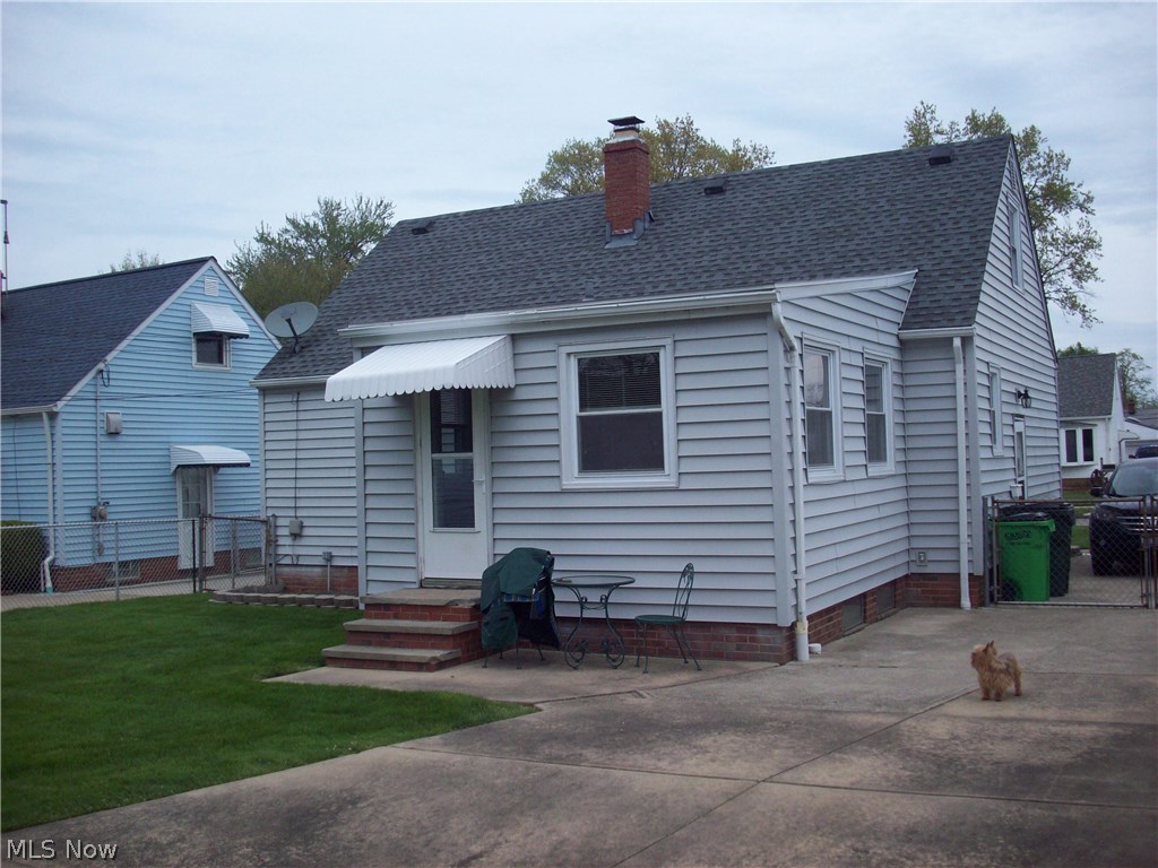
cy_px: 434
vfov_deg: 38.7
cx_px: 579
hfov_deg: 50.1
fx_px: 1238
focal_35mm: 37
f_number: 5.6
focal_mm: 6.2
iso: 80
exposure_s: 1/360
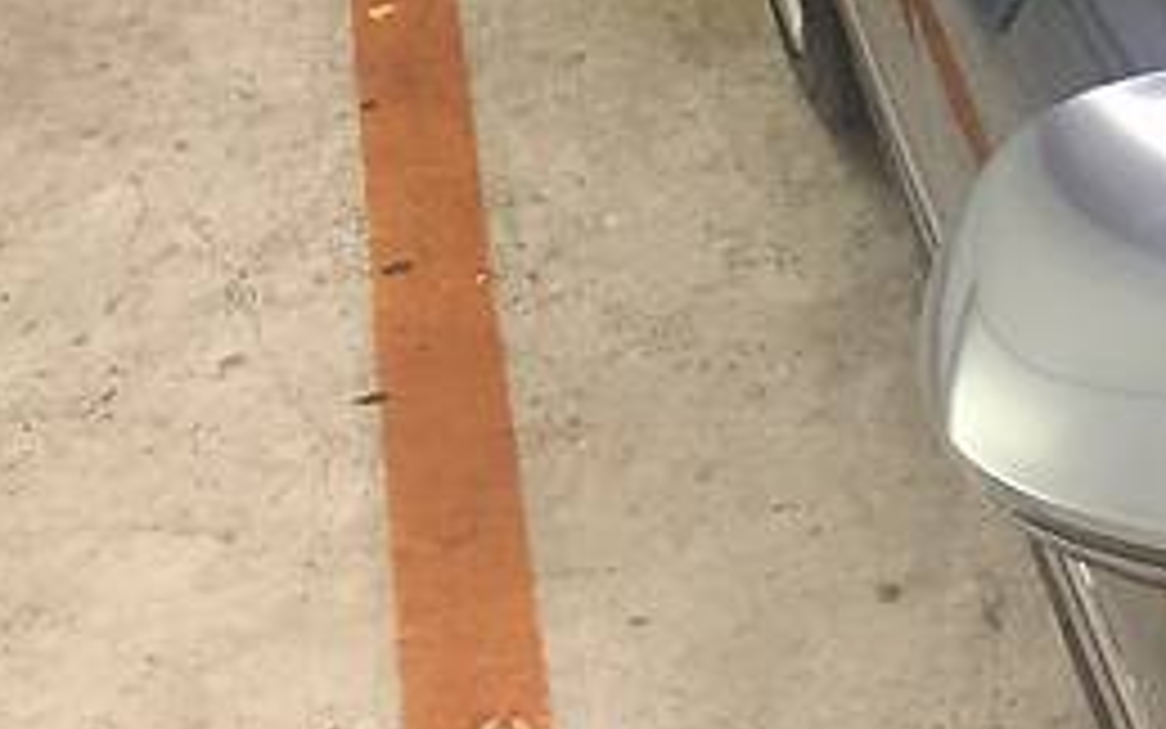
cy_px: -99
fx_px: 3019
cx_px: 1486
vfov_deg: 13.5
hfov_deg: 20.2
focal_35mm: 95
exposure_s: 1/17
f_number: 2.2
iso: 50
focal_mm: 4.2
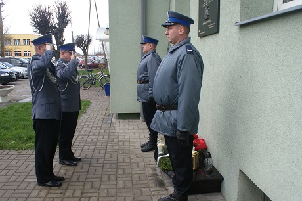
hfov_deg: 62.0
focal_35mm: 30
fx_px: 251
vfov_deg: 43.5
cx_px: 151
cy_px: 100
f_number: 6.3
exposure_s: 1/60
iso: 100
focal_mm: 20
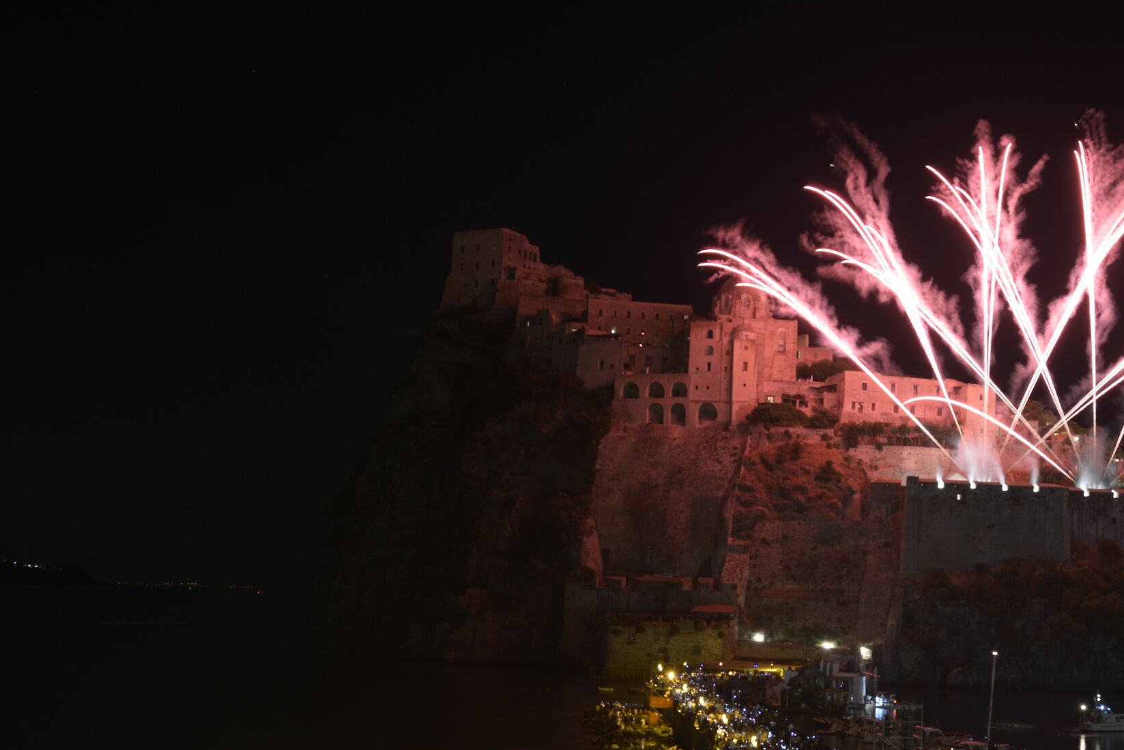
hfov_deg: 38.3
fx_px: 1593
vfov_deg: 26.4
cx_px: 770
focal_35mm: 51
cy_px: 486
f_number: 8
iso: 200
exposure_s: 8.5
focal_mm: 35
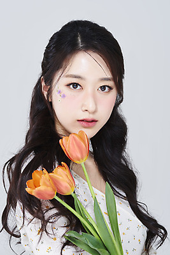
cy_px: 128
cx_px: 85
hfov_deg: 13.1
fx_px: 743
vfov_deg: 19.4
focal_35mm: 105
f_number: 11
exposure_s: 1/125
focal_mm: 105
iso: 64
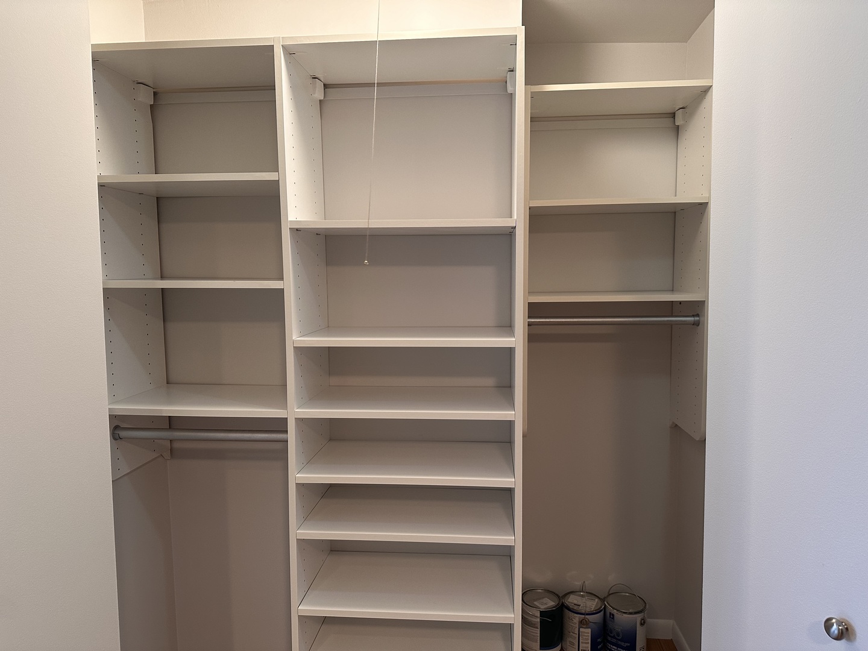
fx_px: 602
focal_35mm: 24
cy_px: 326
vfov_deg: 56.8
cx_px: 434
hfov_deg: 71.6
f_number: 1.78
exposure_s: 1/60
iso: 200
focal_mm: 6.86
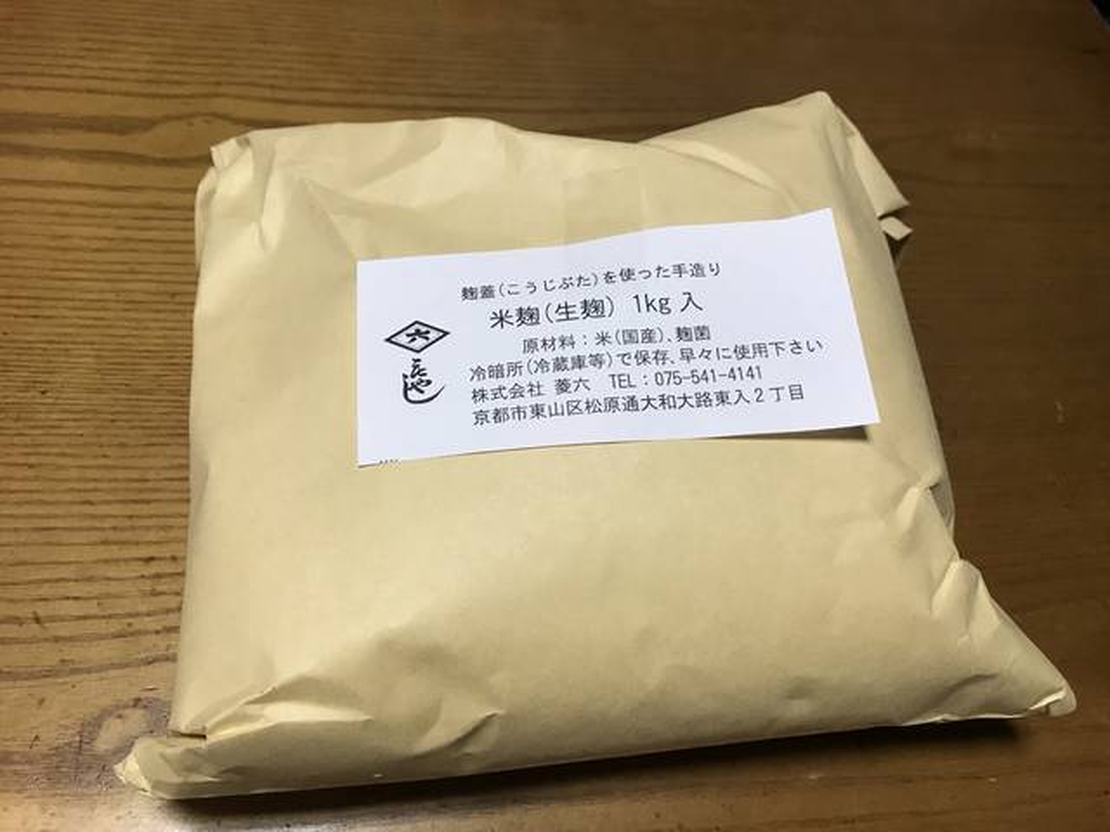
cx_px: 555
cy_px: 416
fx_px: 898
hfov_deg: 63.4
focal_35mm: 28
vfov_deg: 49.7
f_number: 1.8
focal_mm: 3.99
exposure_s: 1/30
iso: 40
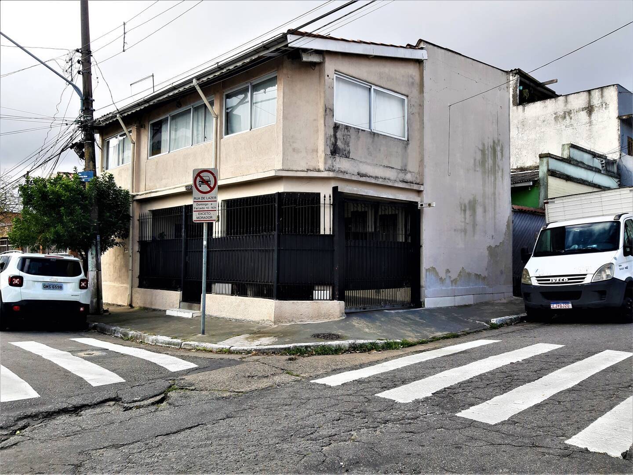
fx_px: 494
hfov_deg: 65.3
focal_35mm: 27
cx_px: 316
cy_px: 238
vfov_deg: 51.4
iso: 40
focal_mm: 3.93
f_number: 1.7
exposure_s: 1/463
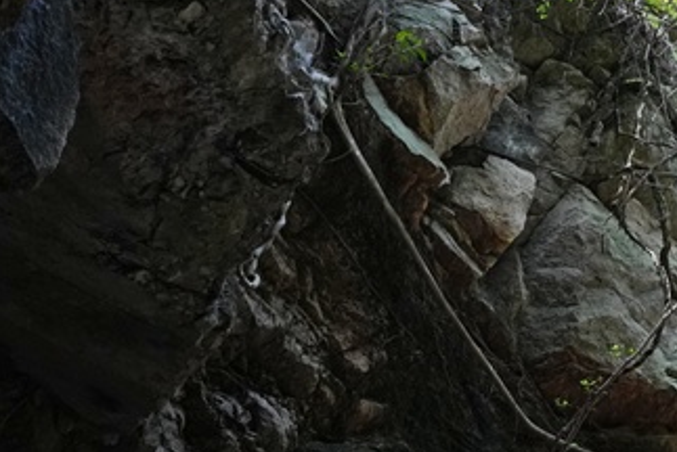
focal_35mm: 76
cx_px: 983
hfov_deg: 22.4
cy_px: -112
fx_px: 1430
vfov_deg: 17.1
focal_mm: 24
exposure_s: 1/320
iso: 3200
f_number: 8
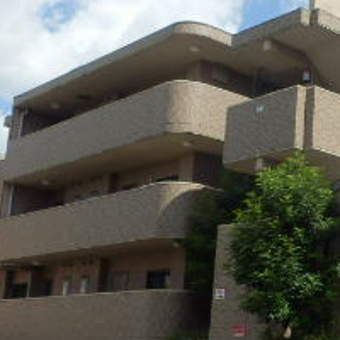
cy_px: 187
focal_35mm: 68
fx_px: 756
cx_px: 401
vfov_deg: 25.3
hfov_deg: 23.3
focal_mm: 4.2
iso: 80
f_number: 7.9
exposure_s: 1/125
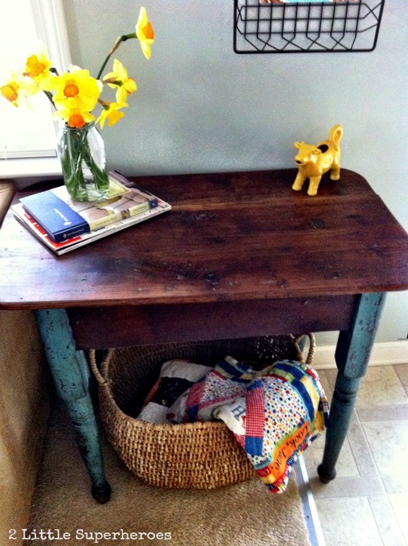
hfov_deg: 40.6
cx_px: 204
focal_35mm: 35
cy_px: 273
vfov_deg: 52.7
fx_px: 551
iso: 400
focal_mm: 3.85
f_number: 2.8
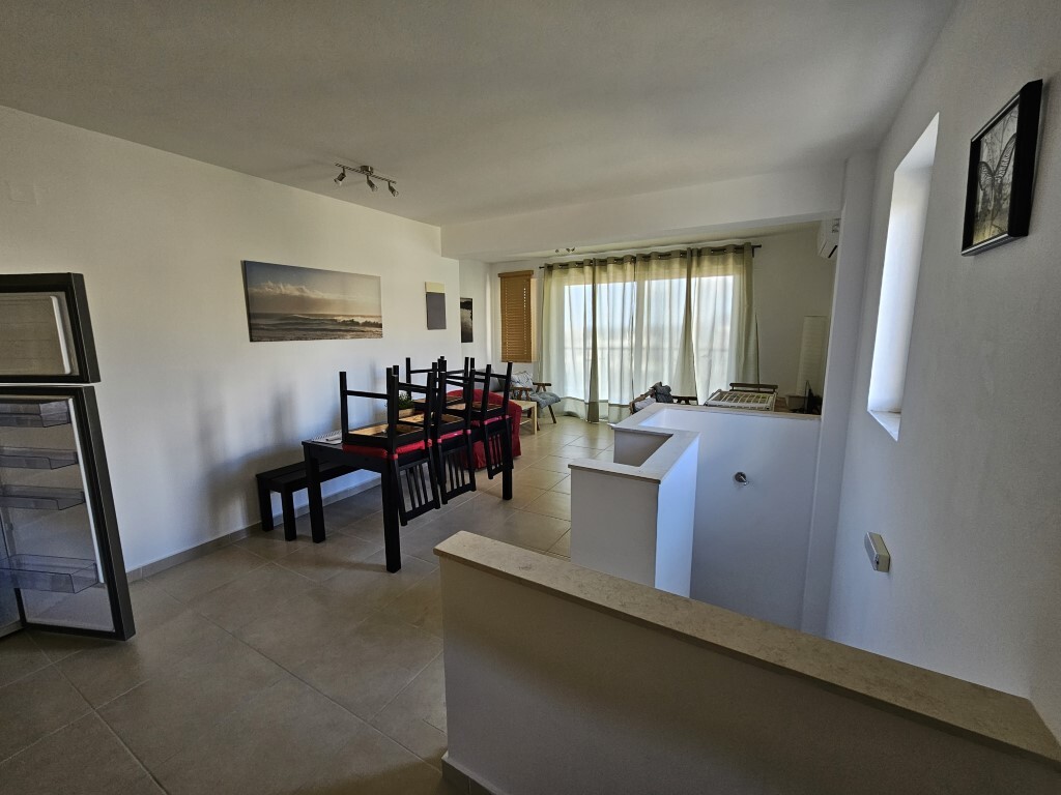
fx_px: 398
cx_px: 530
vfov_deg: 89.9
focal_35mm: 13
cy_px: 398
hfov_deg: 106.2
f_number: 2.2
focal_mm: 2.2
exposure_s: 1/50
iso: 100
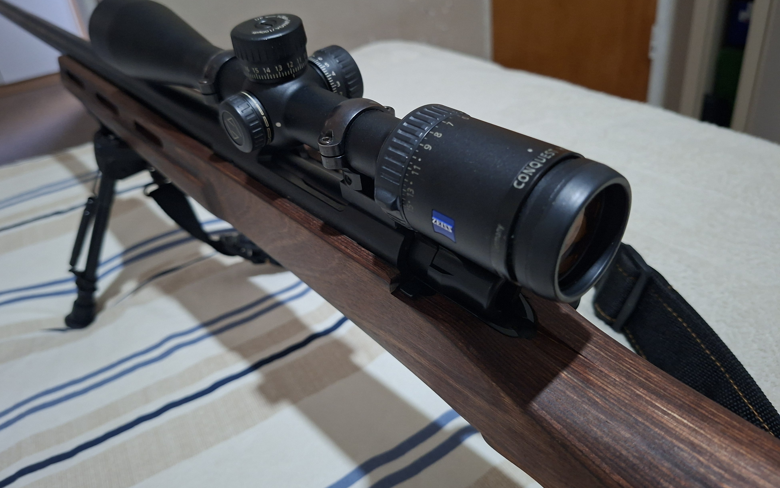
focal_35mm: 25
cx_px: 381
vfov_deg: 49.2
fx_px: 531
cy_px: 215
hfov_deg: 72.5
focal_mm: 5.54
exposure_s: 1/25
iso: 640
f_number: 1.8
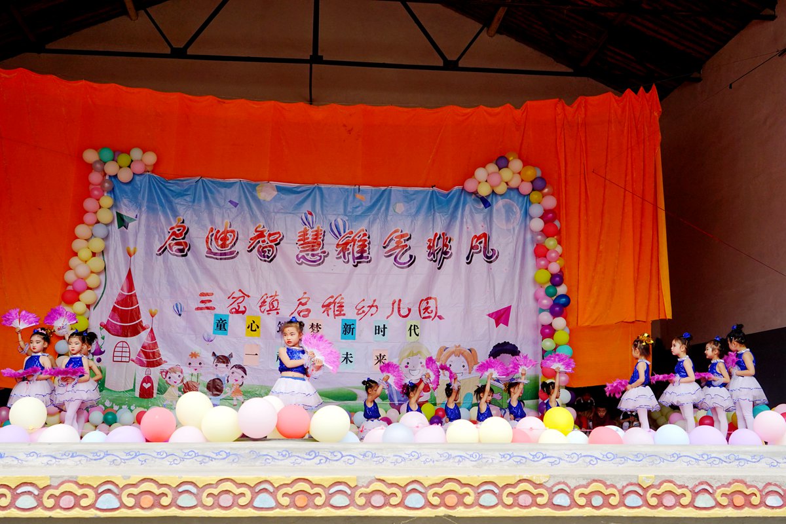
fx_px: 873
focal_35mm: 40
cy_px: 262
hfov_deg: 48.5
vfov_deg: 33.4
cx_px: 393
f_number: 6.7
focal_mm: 40
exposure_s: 1/500
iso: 500
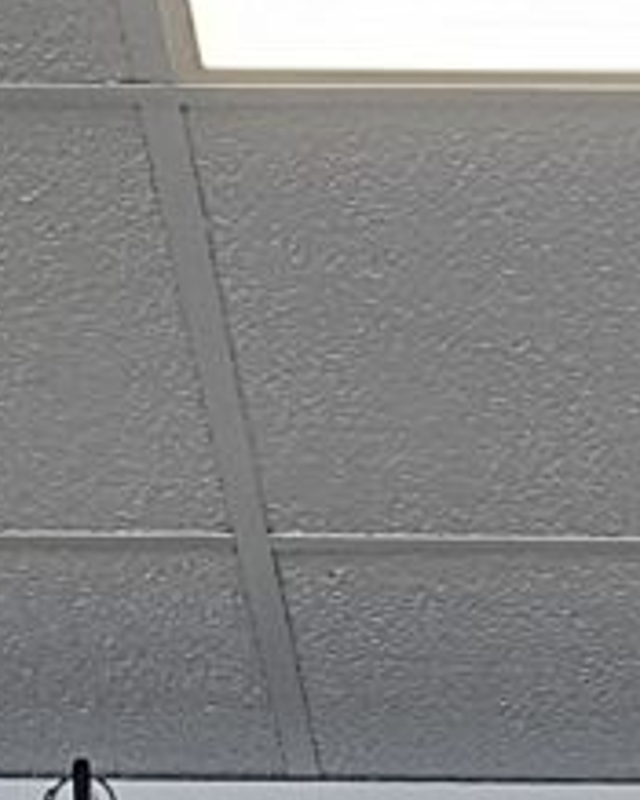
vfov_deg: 8.4
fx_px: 4668
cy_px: 2349
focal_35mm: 197
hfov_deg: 7.8
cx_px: 706
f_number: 1.7
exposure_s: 1/120
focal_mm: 6.3
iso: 250
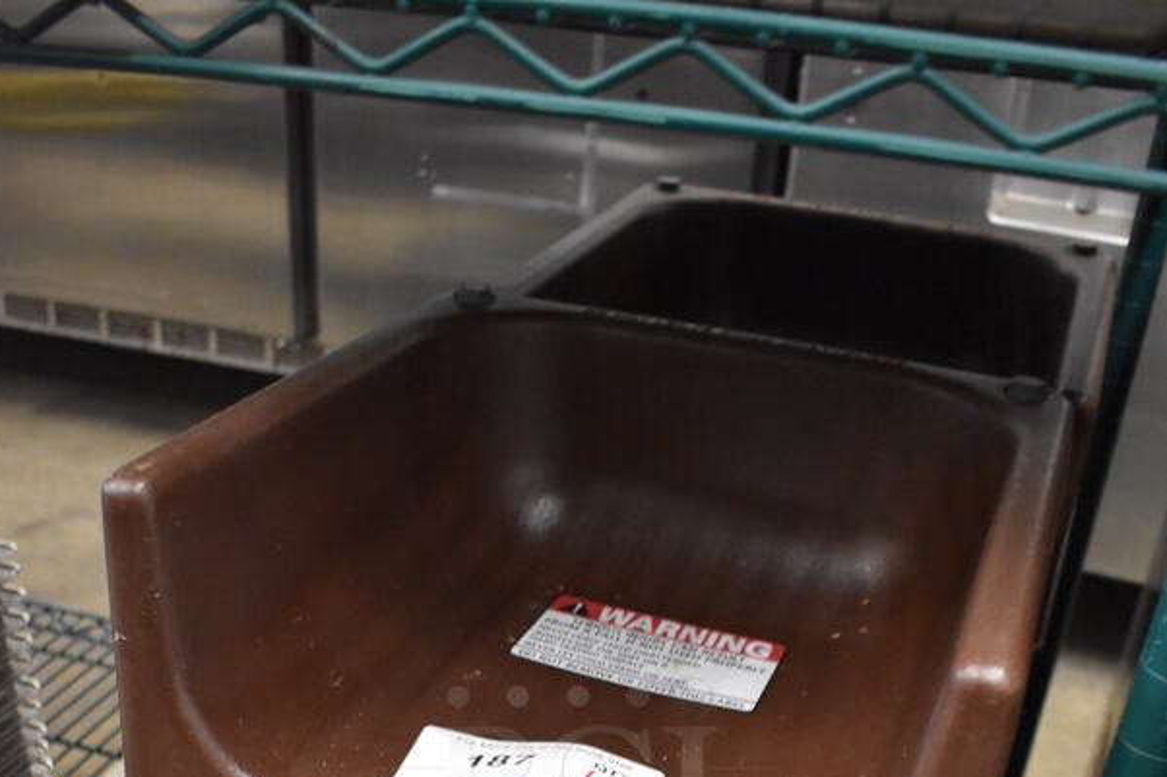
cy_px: 776
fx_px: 1329
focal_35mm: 41
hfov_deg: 47.4
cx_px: 578
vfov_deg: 30.3
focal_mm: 18
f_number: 3.5
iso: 4000
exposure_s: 1/125
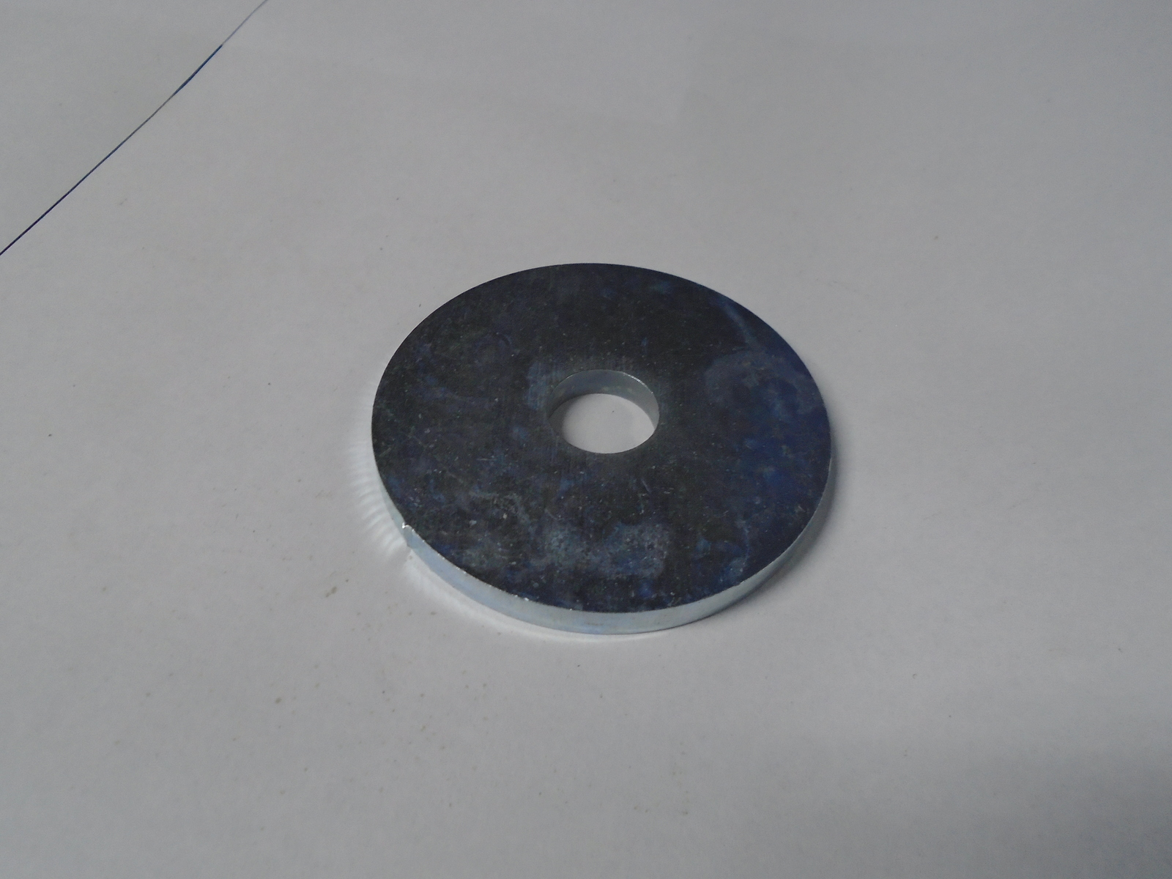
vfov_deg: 53.1
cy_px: 440
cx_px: 586
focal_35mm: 26
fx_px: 880
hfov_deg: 67.3
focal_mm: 4.6
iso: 200
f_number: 3.2
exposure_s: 1/30
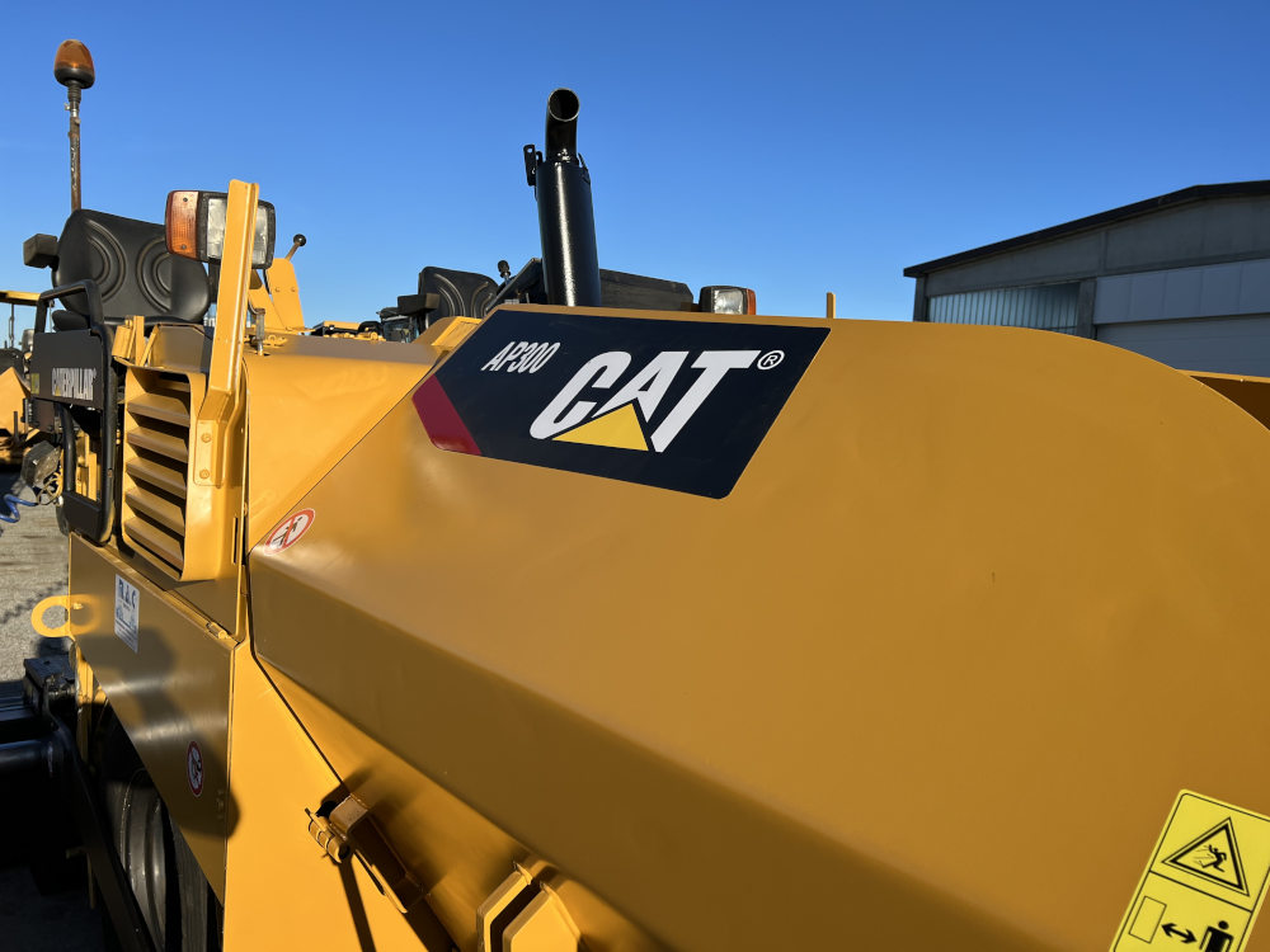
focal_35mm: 26
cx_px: 635
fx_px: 954
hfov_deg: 67.3
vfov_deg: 53.1
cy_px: 476
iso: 50
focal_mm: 5.7
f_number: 1.5
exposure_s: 1/3831
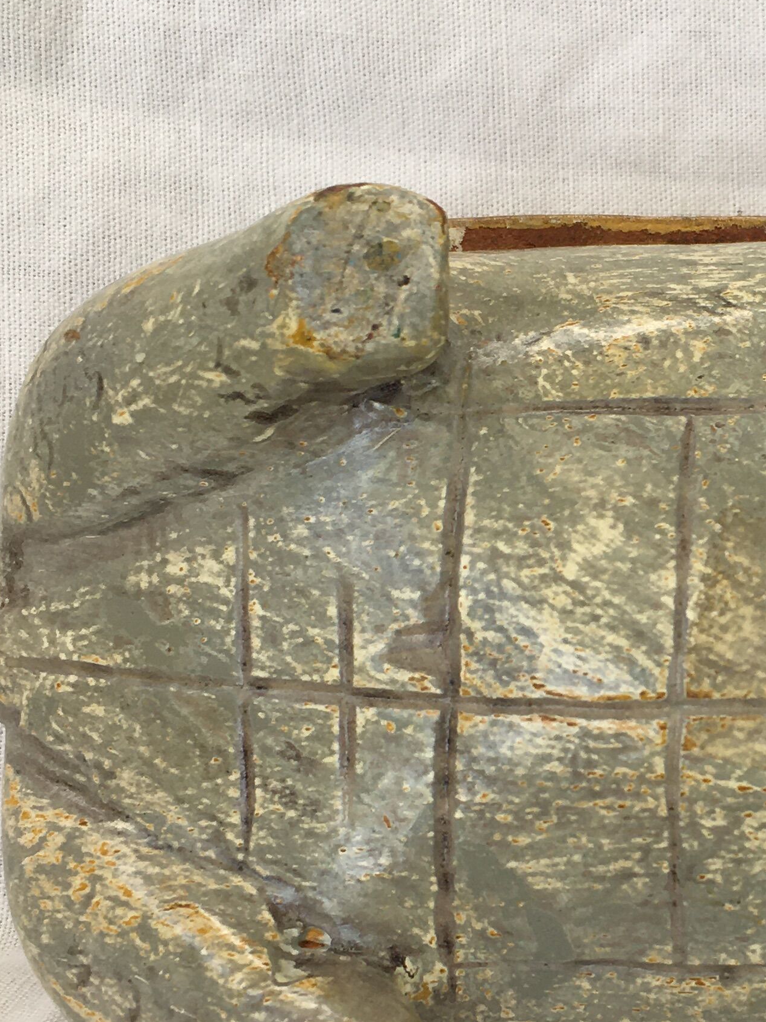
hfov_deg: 20.5
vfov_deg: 28.1
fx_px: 2036
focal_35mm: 69
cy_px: 628
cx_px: 791
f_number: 2.2
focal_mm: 4.15
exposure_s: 1/475
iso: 25
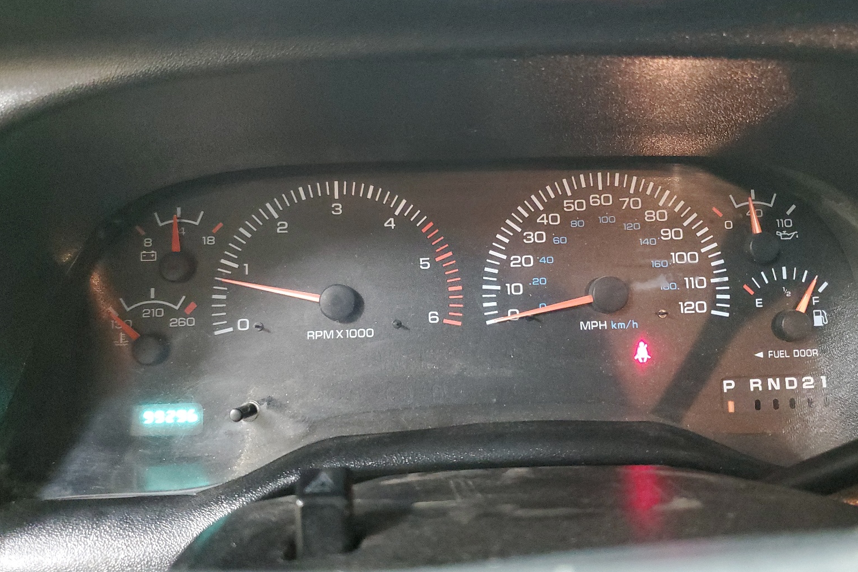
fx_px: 667
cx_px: 429
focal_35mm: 28
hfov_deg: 65.5
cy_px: 273
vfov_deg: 46.4
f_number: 1.5
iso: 628
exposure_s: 1/15
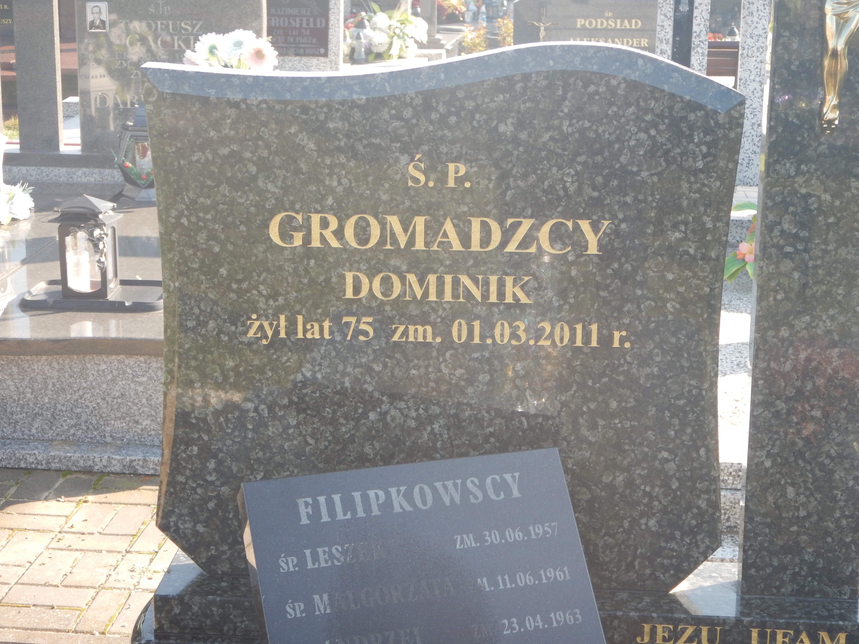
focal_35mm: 68
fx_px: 1687
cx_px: 432
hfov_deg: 28.6
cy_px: 320
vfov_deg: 21.6
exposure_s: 1/100
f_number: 4.5
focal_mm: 12
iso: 125
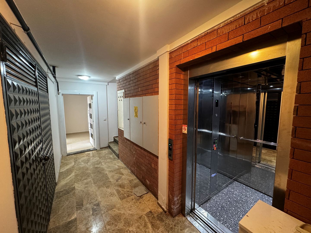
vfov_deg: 85.7
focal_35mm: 14
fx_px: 126
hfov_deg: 102.1
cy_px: 116
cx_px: 156
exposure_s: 1/50
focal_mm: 2.22
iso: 500
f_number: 2.2
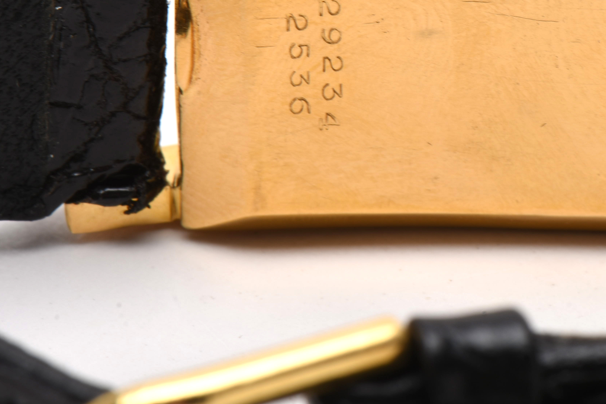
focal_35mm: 229
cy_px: 51
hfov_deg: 9.0
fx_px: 3853
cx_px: 484
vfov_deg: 6.0
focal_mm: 85
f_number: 22
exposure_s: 1/100
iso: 100
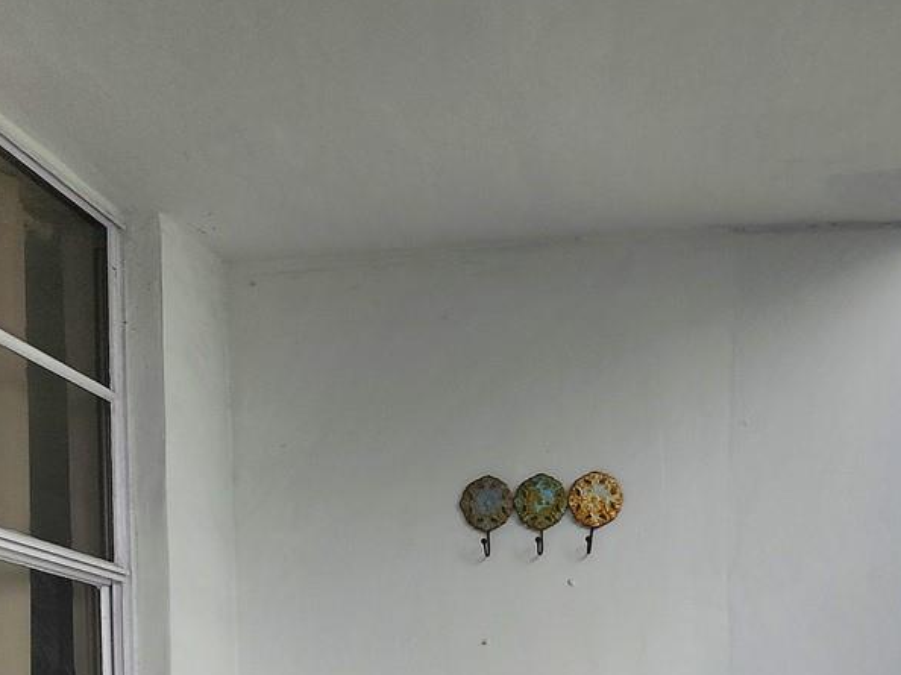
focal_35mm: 62
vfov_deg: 21.7
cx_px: 526
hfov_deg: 31.1
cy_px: 842
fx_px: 1613
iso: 12
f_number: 1.8
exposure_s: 1/526
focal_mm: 6.4
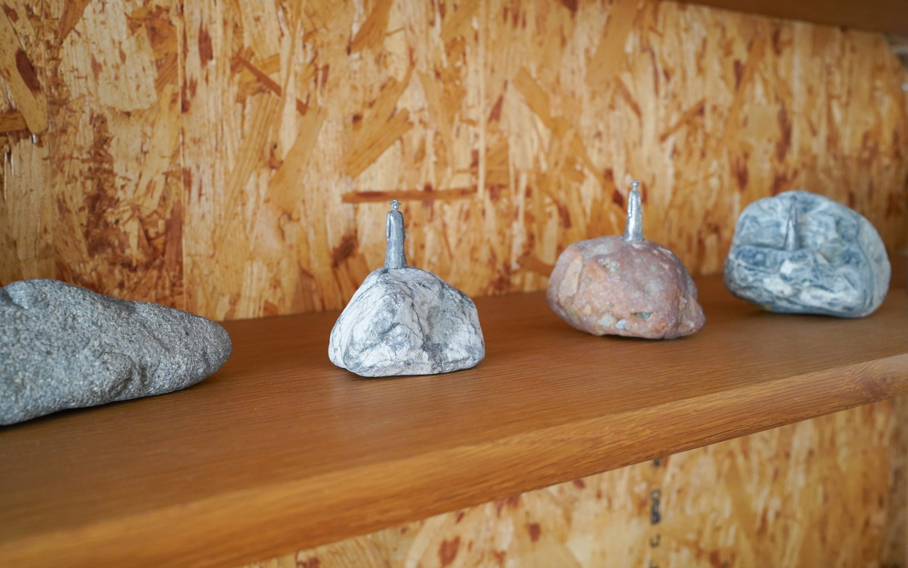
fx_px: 891
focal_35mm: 36
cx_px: 450
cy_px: 274
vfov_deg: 35.3
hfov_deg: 54.0
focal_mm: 35
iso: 3200
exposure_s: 1/40
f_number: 8
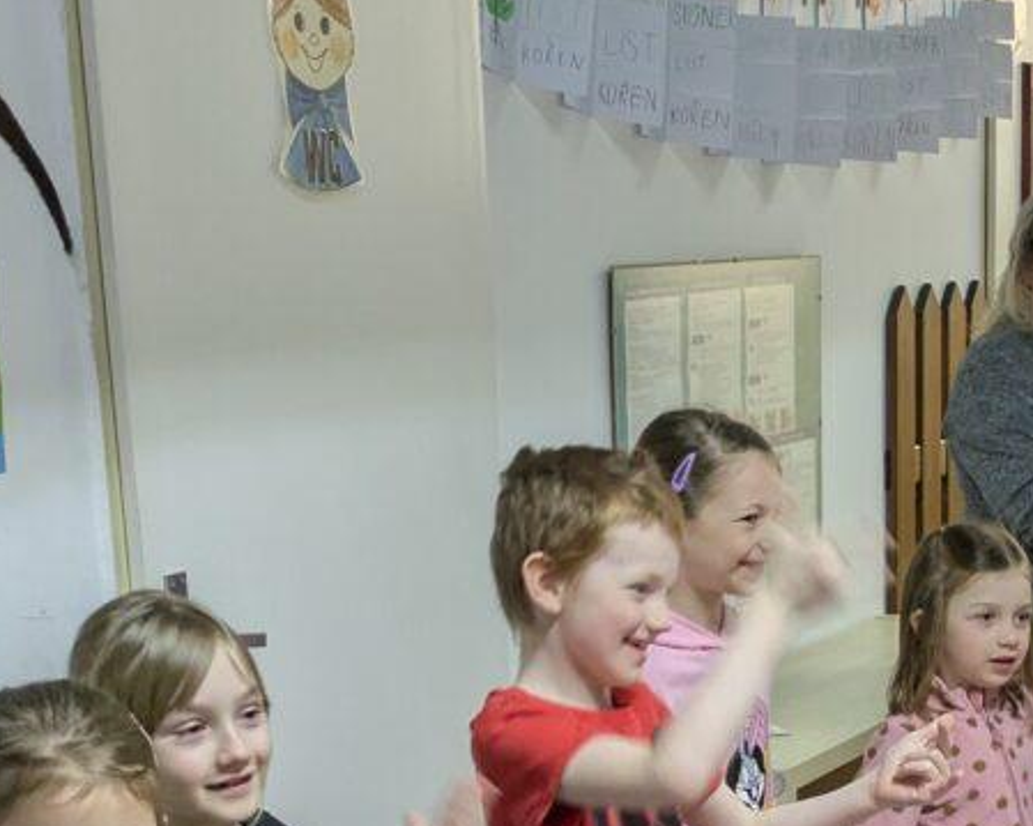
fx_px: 2659
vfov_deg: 16.7
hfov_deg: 21.2
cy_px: 1061
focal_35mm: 87
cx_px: 1041
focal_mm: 5.43
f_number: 1.89
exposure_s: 1/50
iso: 290
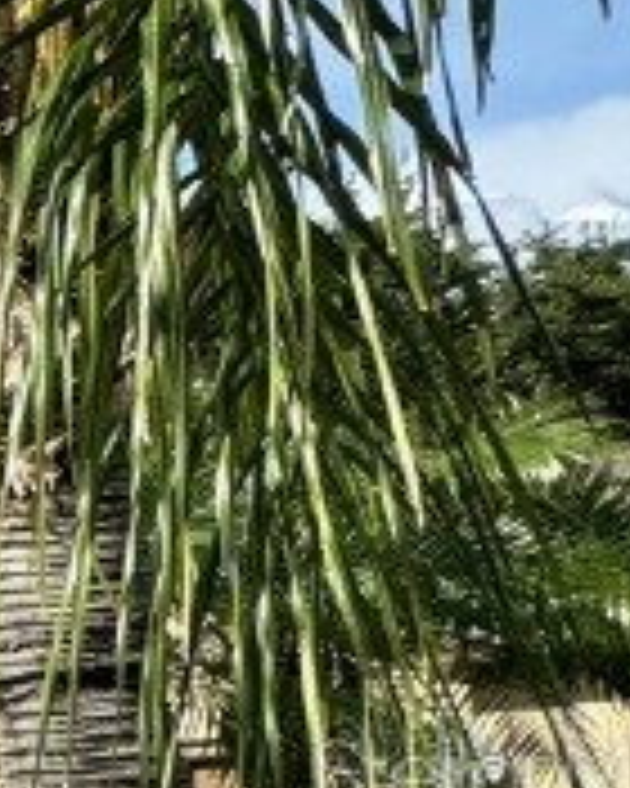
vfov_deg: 23.0
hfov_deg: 9.6
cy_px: 770
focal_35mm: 80
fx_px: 1865
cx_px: -1566
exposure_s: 1/1370
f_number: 2.2
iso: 50
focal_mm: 2.22
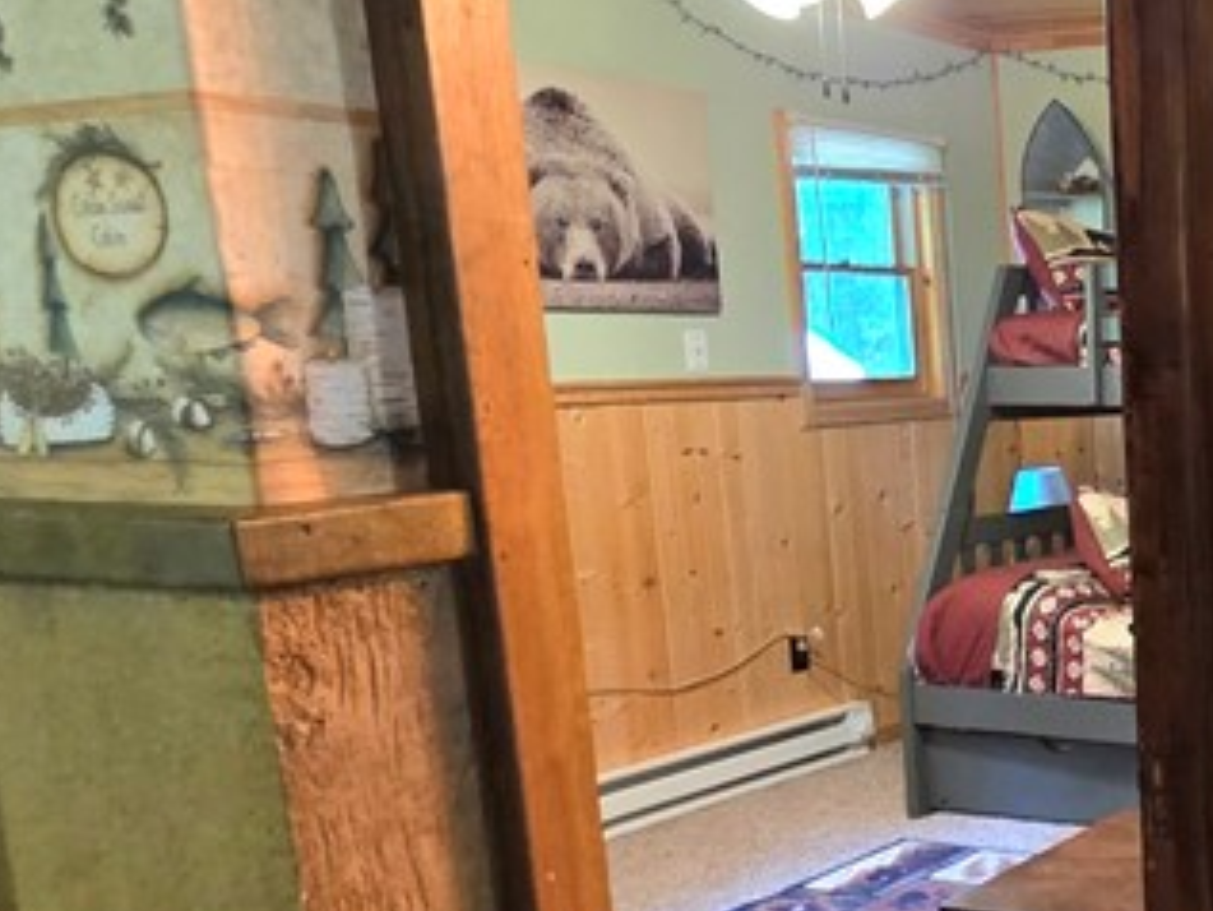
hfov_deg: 35.6
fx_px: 1472
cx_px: 1443
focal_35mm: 42
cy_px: 662
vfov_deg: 33.8
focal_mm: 2.2
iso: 400
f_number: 1.9
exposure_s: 1/60.2
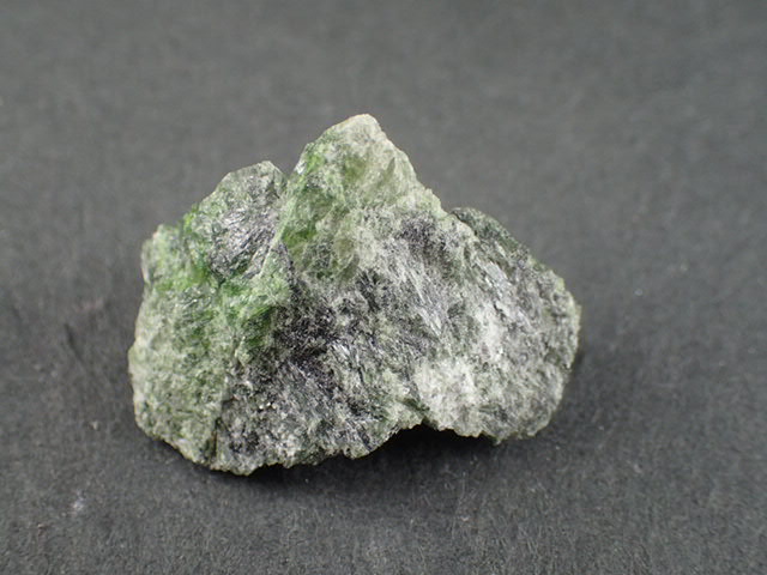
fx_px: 1019
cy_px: 288
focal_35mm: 46
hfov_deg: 41.2
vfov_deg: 31.5
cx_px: 384
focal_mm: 8.41
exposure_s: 1/200
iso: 200
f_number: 3.1
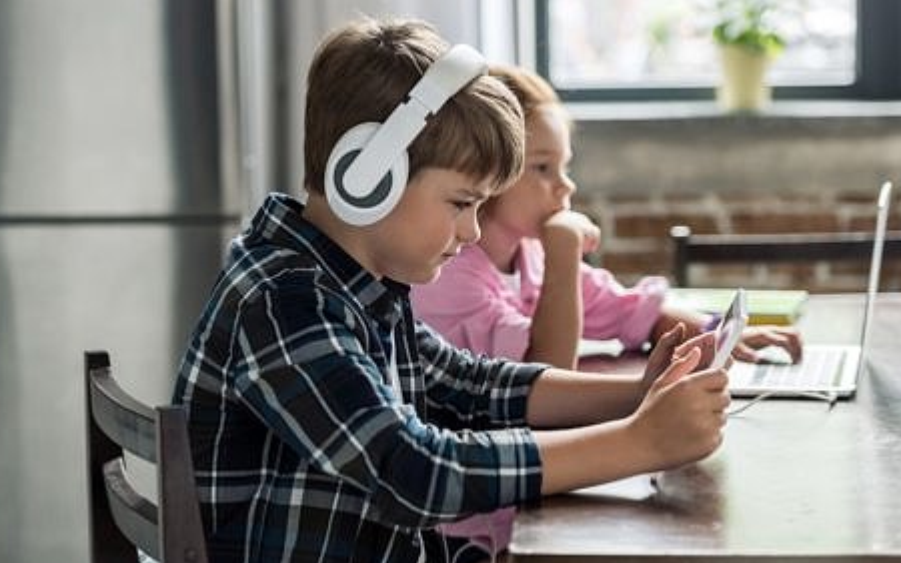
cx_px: 457
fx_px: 2136
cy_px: 268
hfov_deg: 23.8
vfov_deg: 15.0
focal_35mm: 87
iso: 640
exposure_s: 1/250
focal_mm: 80
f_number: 2.8
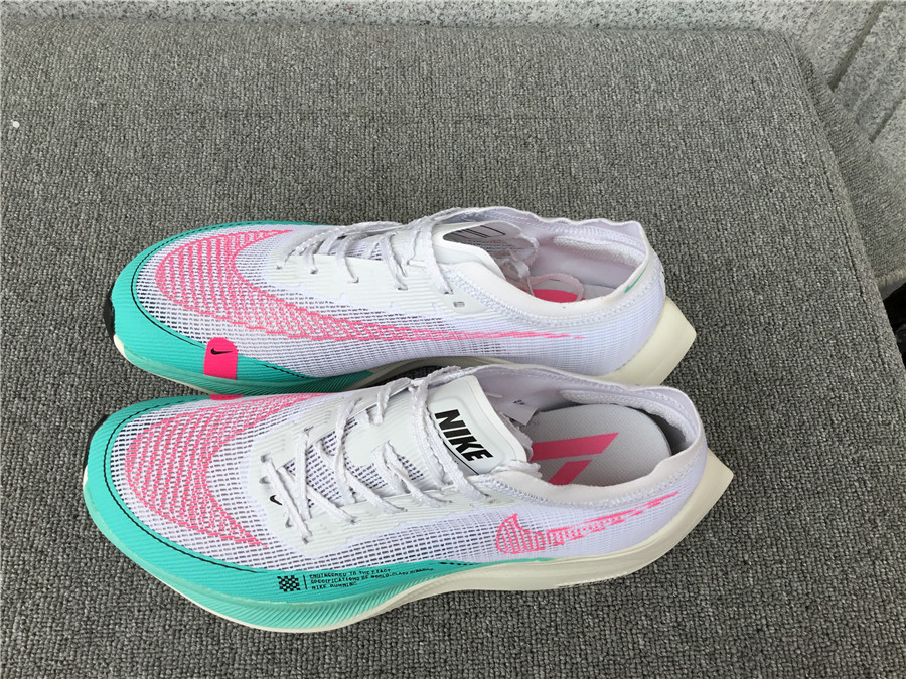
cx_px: 453
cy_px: 340
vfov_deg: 45.4
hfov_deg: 58.4
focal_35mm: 31
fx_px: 811
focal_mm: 3.3
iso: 25
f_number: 2.4
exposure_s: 1/179
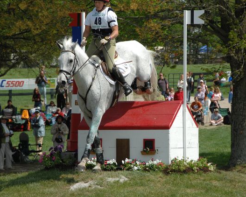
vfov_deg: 6.0
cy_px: 99
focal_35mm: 256
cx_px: 133
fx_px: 1865
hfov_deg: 7.5
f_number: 8
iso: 500
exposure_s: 1/1000
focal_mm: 150
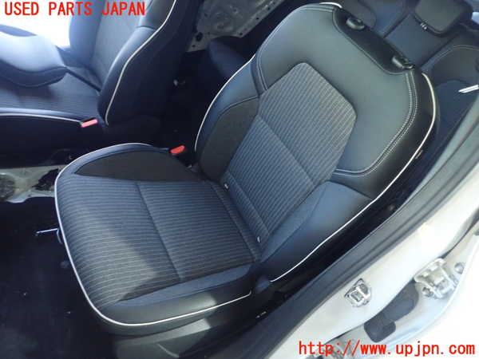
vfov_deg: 54.9
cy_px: 180
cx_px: 240
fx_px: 346
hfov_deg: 69.4
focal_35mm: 25
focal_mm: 4.5
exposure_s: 1/20
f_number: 2
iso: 800
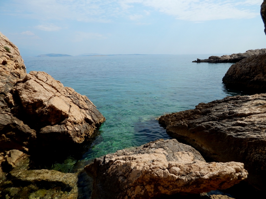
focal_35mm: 22
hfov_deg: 76.4
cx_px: 133
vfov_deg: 61.1
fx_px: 169
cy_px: 100
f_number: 6
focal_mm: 4
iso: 125
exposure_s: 1/640
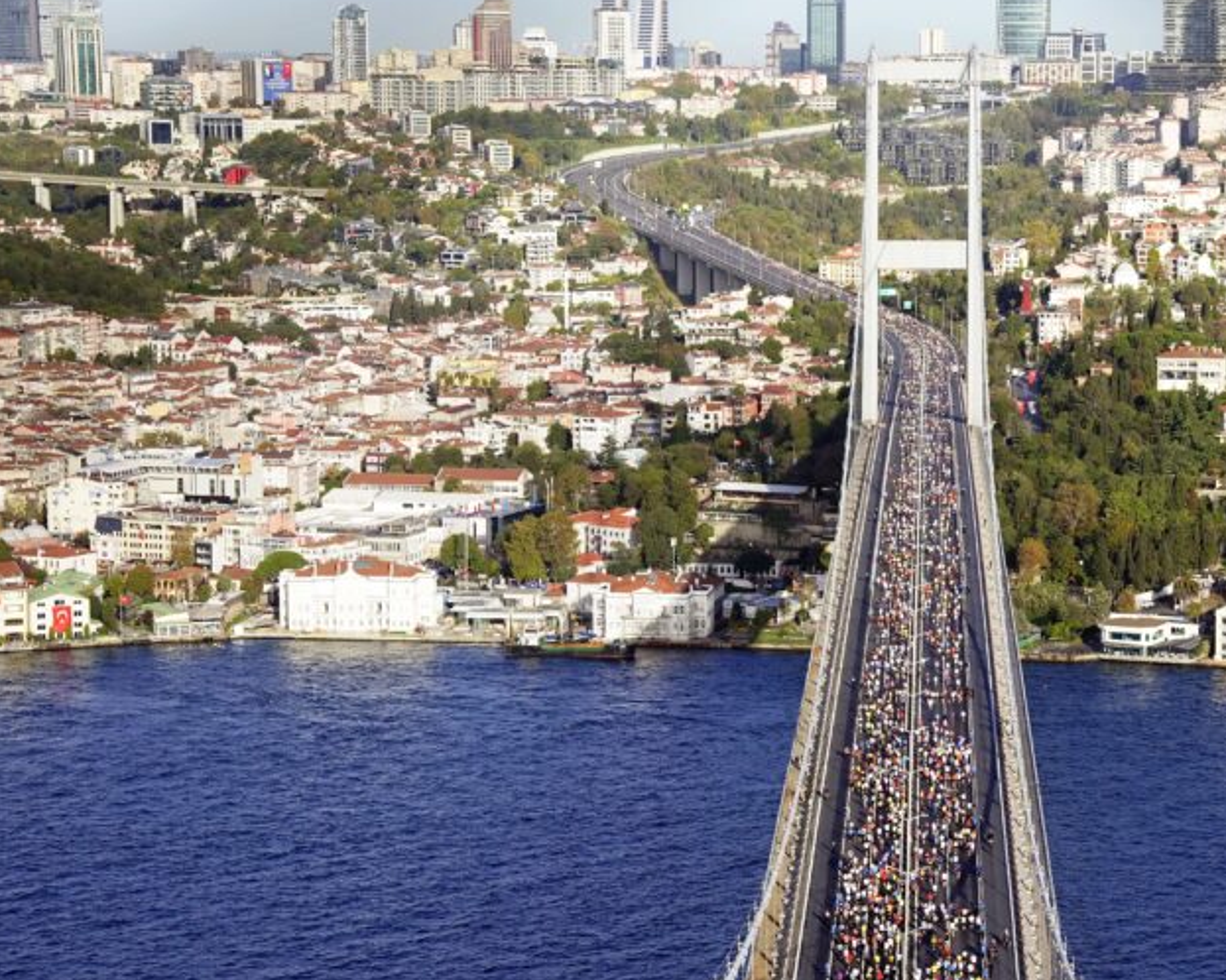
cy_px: 501
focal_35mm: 108
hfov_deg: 17.7
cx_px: 925
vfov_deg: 14.3
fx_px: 3918
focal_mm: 70
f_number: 6.3
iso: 500
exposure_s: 1/1000
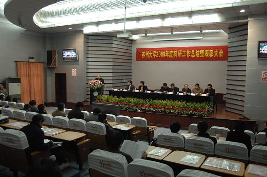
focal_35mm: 33
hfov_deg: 57.3
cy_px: 88
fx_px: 244
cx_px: 134
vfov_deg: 39.9
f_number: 3.8
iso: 800
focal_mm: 22
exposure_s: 1/30
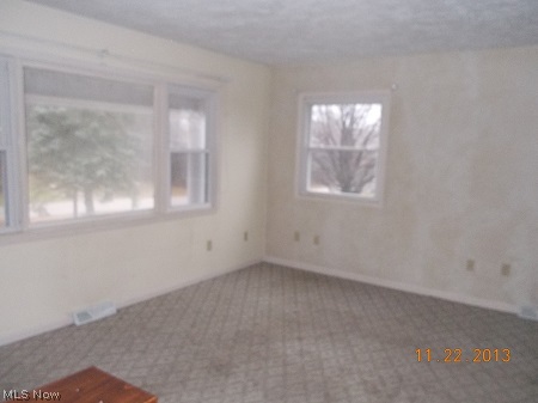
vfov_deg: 48.2
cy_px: 202
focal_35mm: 29
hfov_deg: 61.7
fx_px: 450
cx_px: 269
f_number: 3.3
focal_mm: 4.1
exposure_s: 1/25
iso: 320
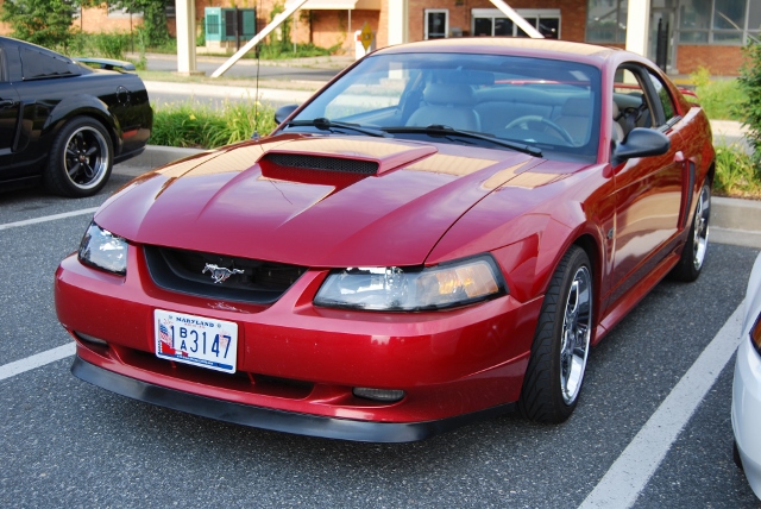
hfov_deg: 41.1
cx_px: 380
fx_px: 1016
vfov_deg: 28.1
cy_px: 254
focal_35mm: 48
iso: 125
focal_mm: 32
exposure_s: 1/125
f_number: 5.6
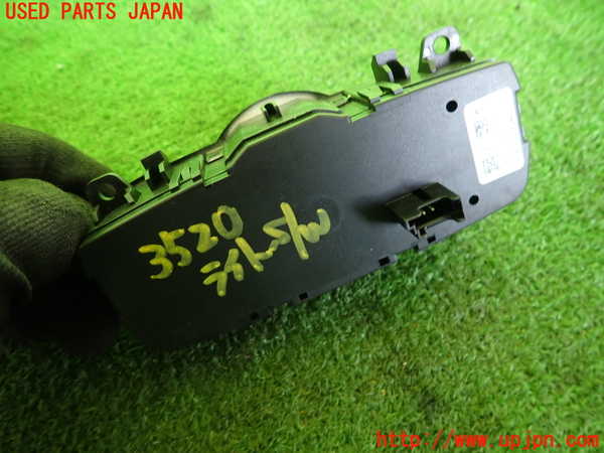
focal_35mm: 25
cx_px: 302
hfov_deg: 69.4
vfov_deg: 54.9
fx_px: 436
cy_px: 226
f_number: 2
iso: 200
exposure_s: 1/50
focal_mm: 4.5
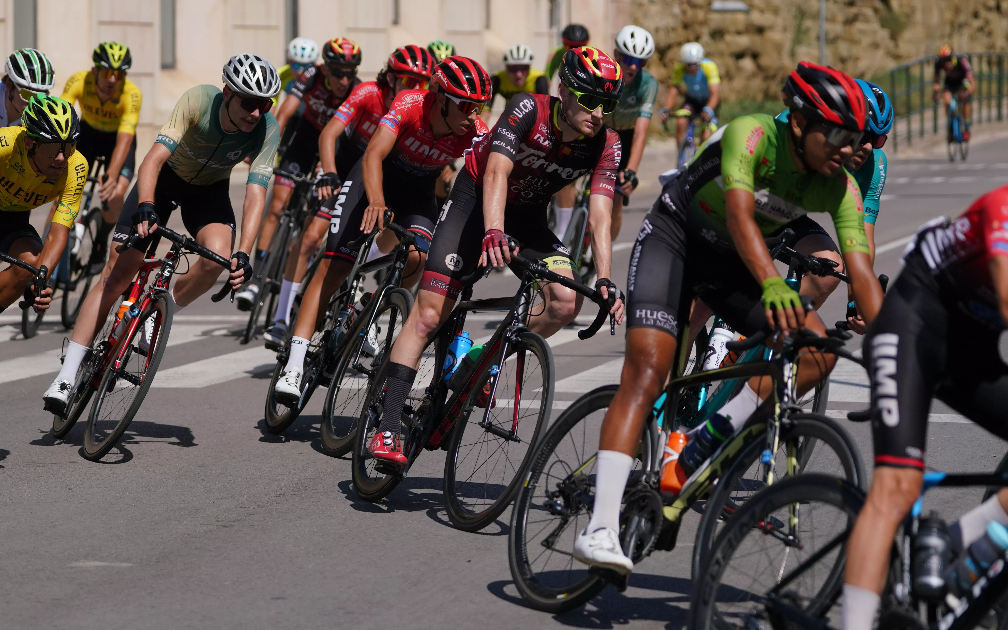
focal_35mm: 171
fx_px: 4698
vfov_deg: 7.7
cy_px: 225
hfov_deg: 12.2
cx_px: 440
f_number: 4
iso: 400
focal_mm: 129
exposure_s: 1/8000
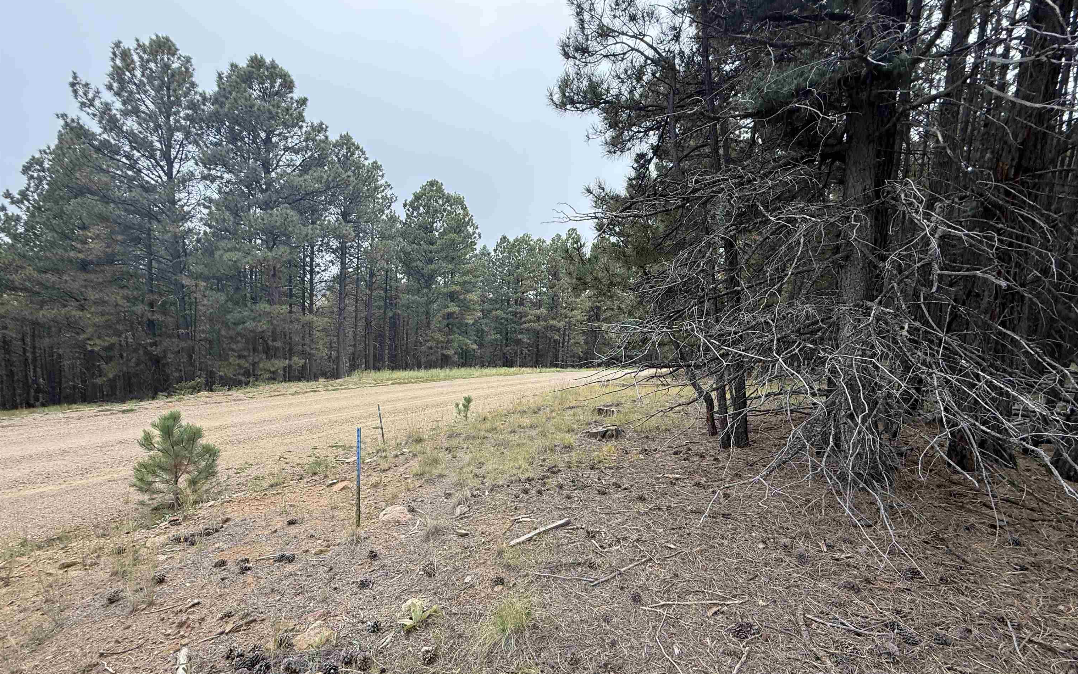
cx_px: 543
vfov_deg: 74.3
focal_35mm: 15
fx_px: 441
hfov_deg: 101.5
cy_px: 389
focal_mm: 2.22
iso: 64
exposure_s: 1/228
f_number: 2.2
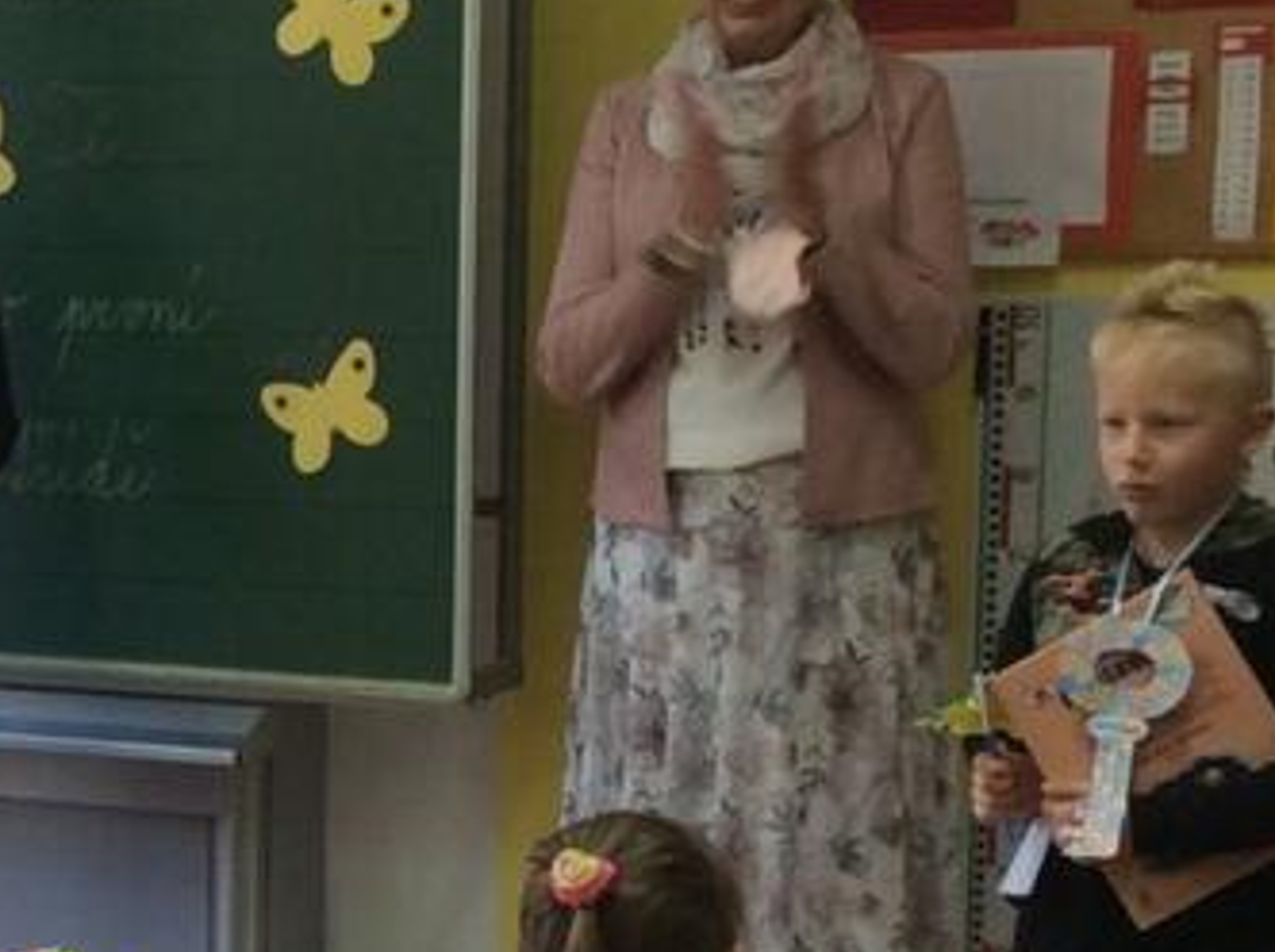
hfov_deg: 14.8
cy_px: 892
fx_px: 4745
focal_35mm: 129
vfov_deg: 11.4
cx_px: -230
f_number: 2.4
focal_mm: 3.3
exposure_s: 1/25
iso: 32
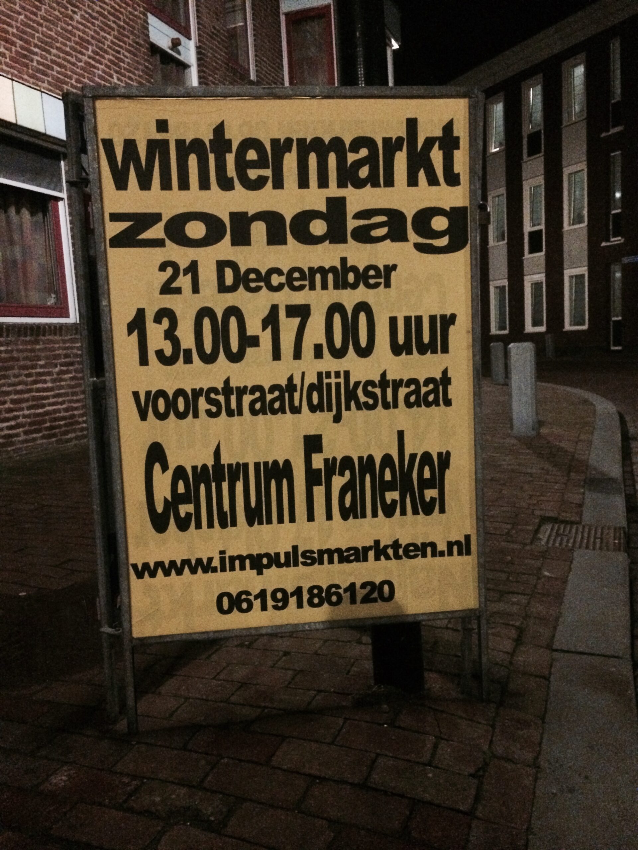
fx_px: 713
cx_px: 319
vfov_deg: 61.7
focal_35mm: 29
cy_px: 425
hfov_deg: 48.2
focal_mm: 4.15
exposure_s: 1/15
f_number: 2.2
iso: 1250
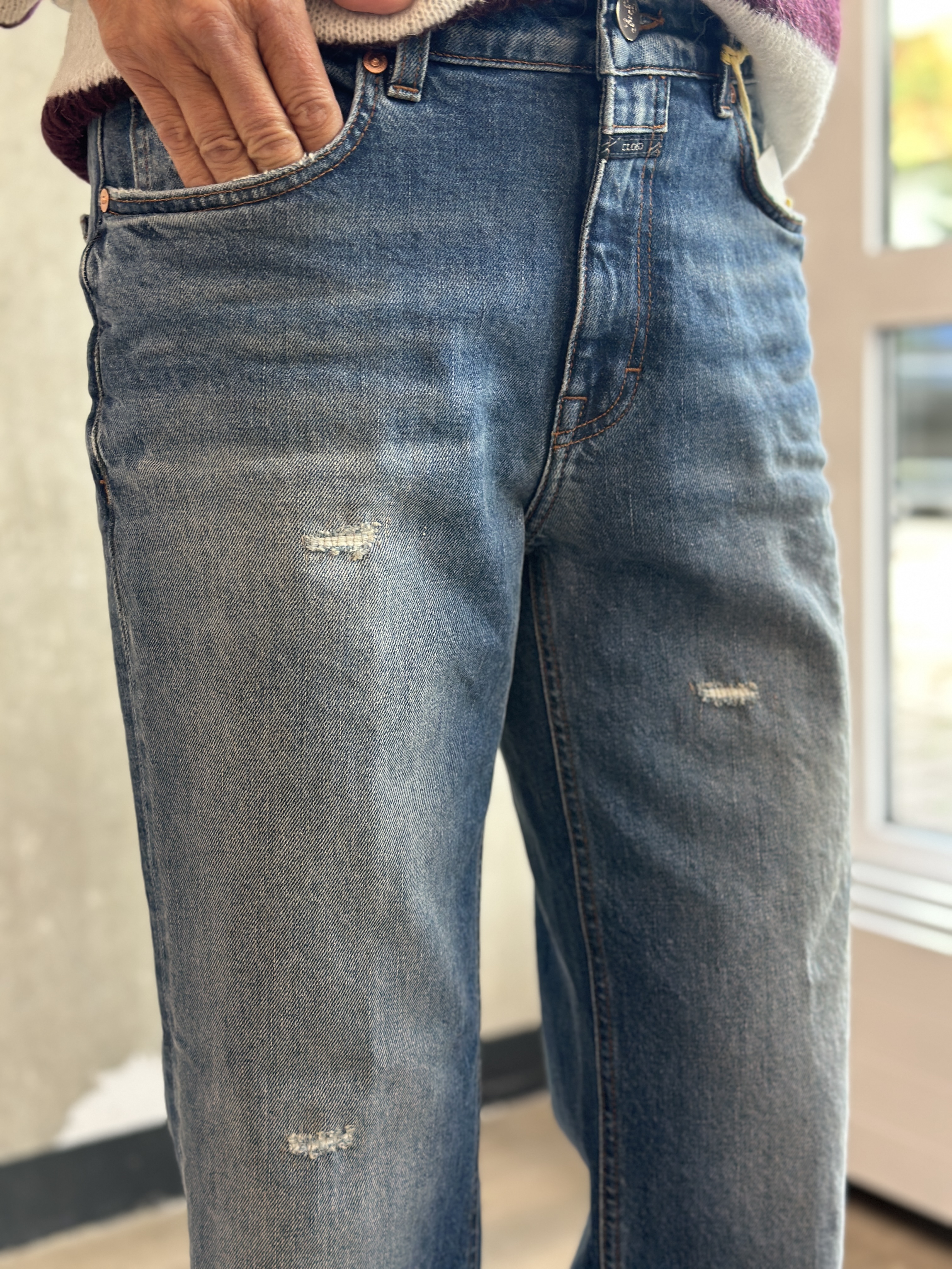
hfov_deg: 30.3
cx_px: 476
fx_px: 1760
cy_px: 634
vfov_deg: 39.7
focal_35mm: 48
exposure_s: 1/60
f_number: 1.78
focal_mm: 6.86
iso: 125
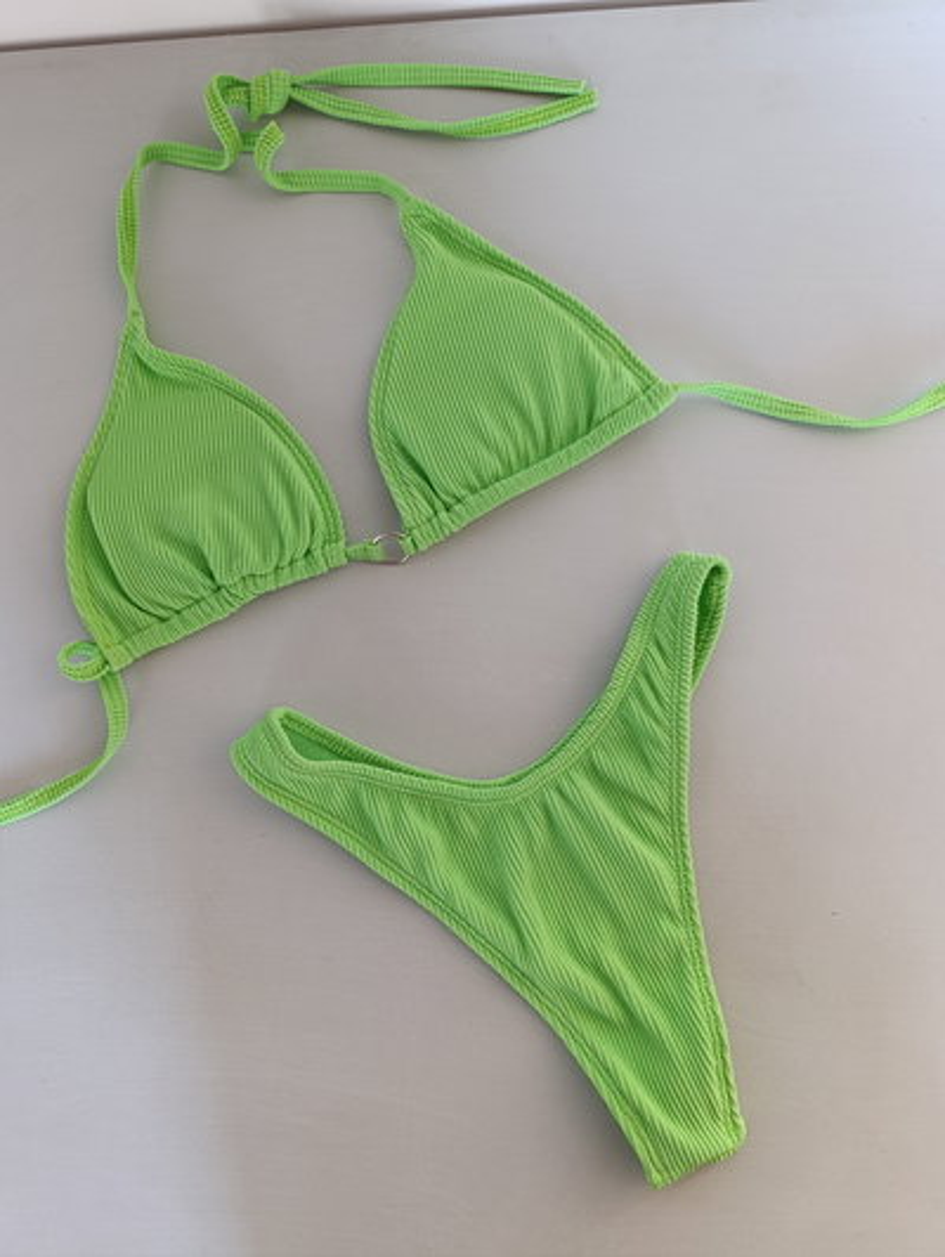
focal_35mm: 23
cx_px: 472
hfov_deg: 59.0
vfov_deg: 73.9
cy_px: 628
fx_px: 836
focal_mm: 6.14
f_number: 1.6
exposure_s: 1/50
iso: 1000
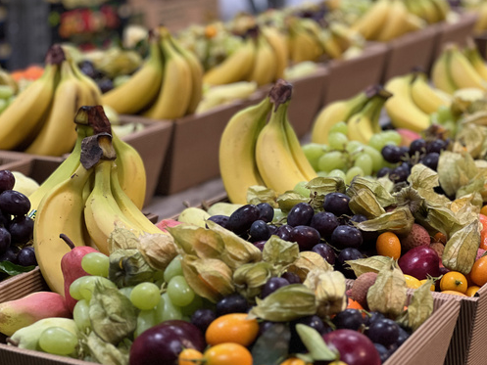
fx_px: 1309
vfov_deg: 15.9
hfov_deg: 21.1
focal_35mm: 93
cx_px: 287
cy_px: 175
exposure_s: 1/25
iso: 320
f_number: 2.8
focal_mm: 9
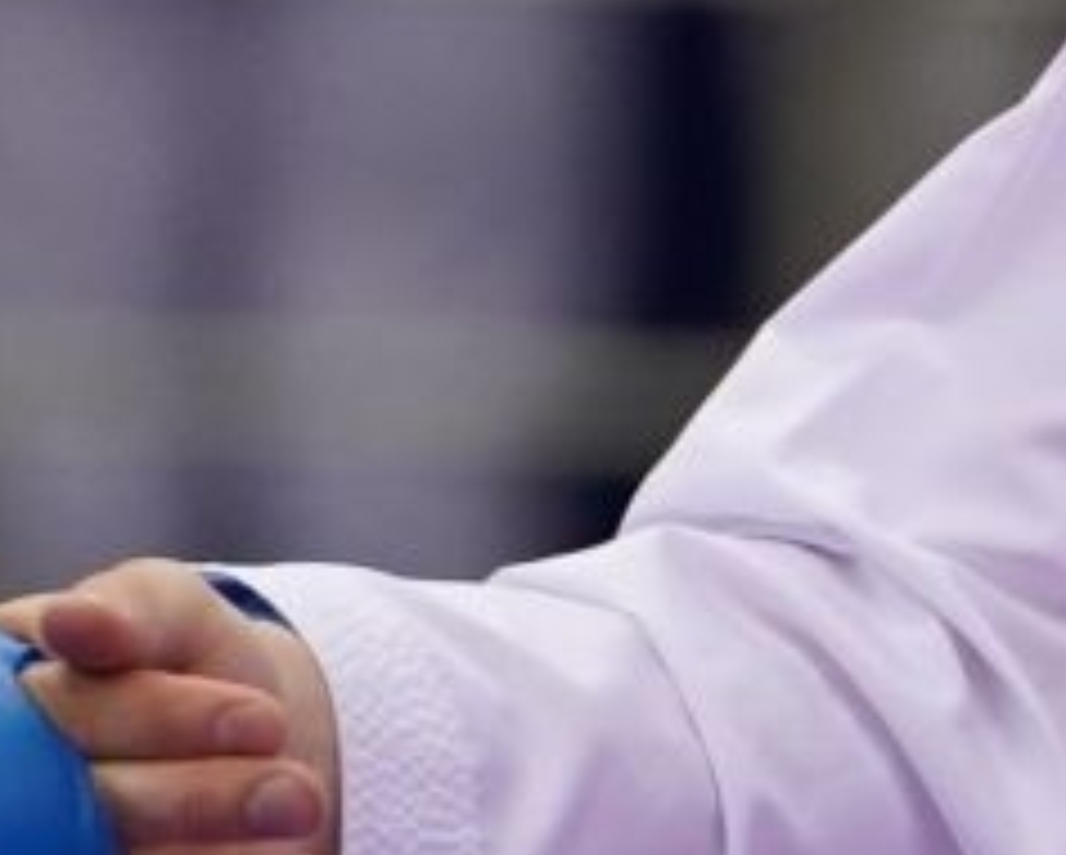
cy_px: 360
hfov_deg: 0.9
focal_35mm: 2114
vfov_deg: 0.7
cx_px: 868
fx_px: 66751
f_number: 2.8
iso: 1000
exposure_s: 1/1000
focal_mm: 198
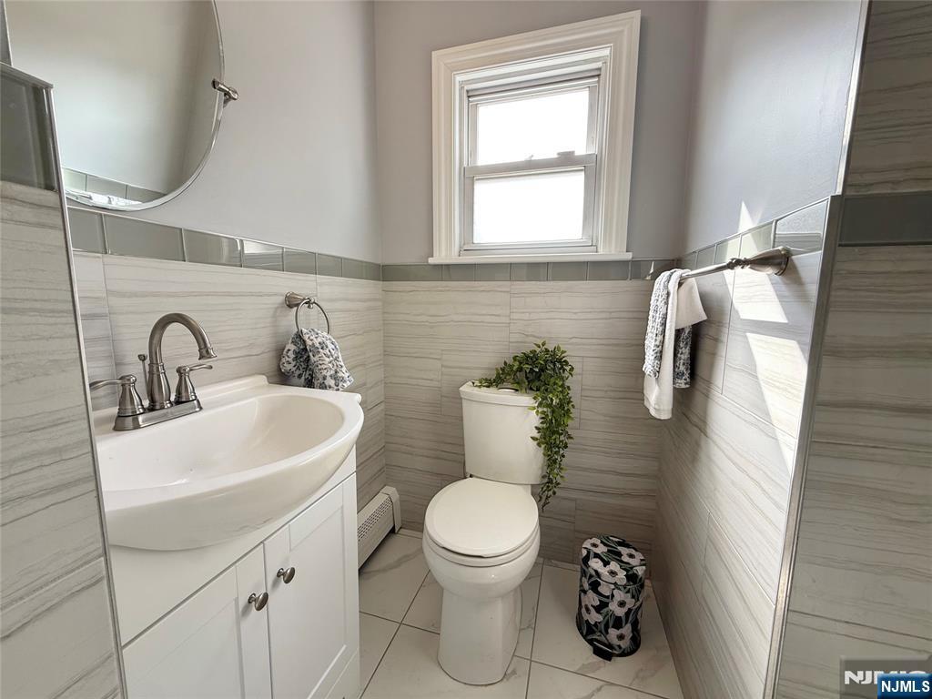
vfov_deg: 85.7
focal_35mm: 14
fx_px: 377
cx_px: 466
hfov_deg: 102.1
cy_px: 350
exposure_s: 1/99
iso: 64
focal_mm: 2.22
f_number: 2.2
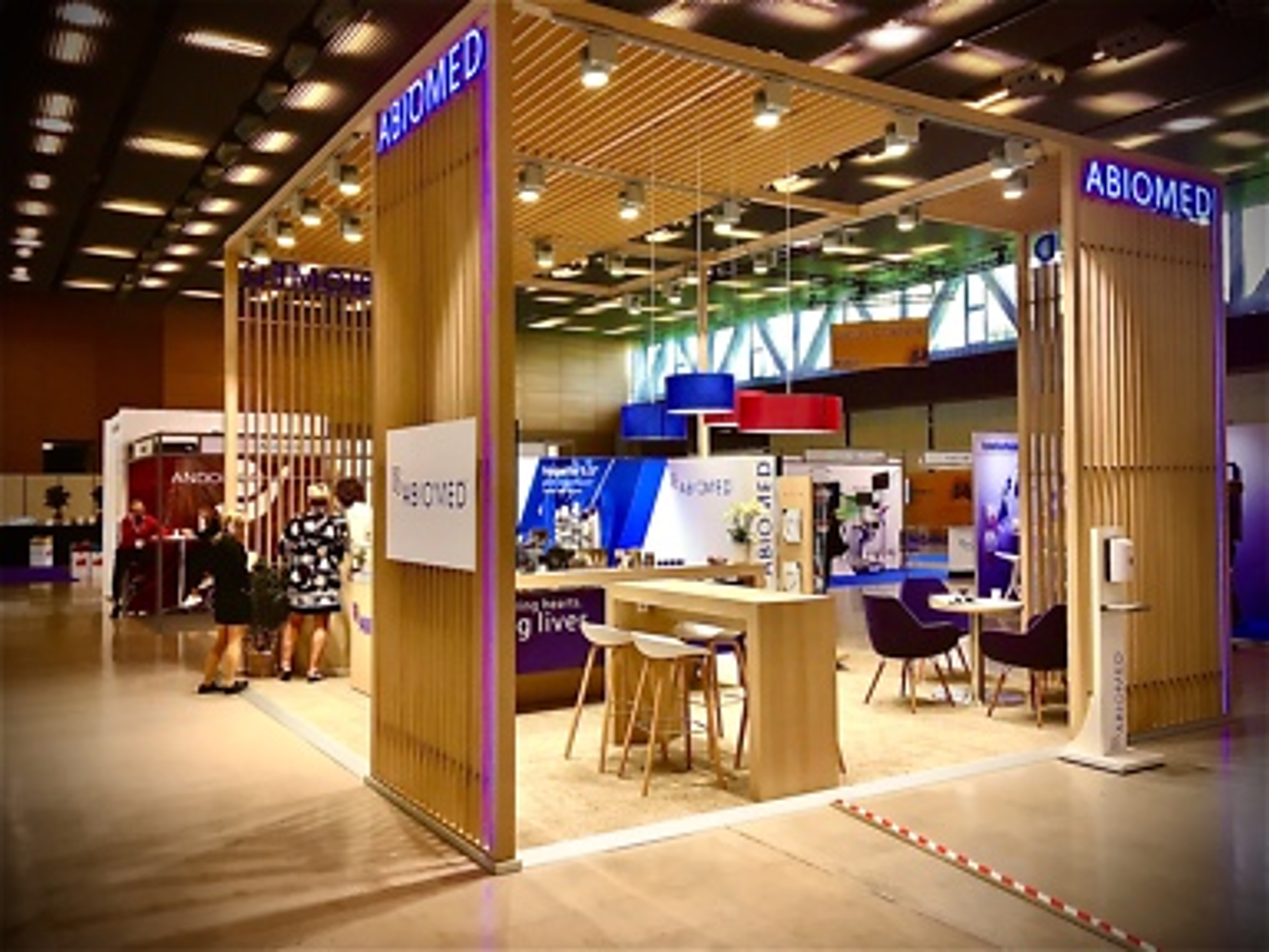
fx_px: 1063
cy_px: 476
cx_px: 634
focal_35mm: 29
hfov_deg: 61.7
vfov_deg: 48.2
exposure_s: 1/33
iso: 25
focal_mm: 4.15
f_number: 2.2
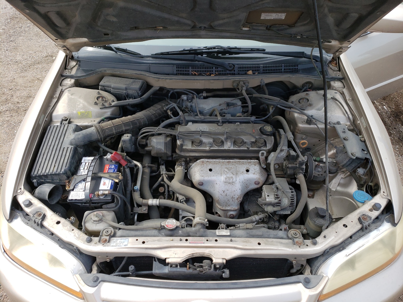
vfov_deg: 53.1
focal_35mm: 26
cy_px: 151
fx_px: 303
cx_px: 202
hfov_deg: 67.3
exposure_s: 1/769
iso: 50
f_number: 1.5
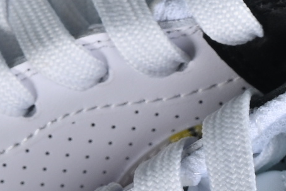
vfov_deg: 3.0
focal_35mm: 460
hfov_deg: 4.5
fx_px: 3655
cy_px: 260
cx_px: 185
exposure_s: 1/80
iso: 160
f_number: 7.1
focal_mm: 50
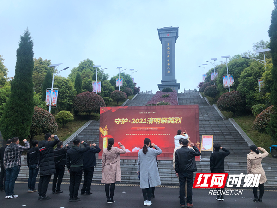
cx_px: 138
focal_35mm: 28
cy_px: 104
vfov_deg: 49.7
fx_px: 224
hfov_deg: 63.4
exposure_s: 1/738
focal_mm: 4
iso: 20
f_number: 1.8
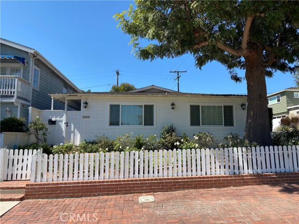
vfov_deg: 53.1
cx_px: 150
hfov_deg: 67.3
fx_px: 225
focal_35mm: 26
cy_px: 112
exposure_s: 1/2141
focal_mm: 4.25
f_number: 1.8
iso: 32
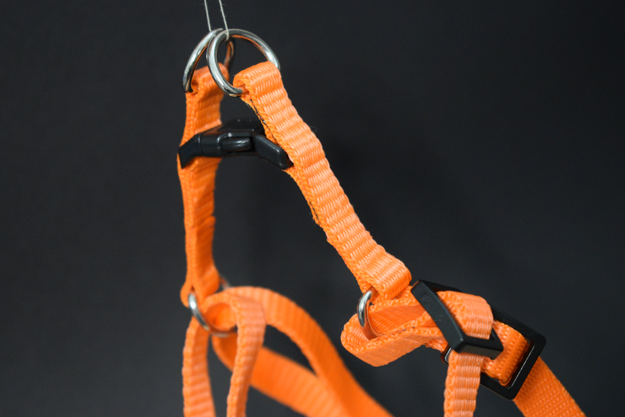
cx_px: 312
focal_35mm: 82
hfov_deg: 24.6
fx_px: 1432
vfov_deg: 16.6
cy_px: 208
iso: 3200
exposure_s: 1/50
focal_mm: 55
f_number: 5.6
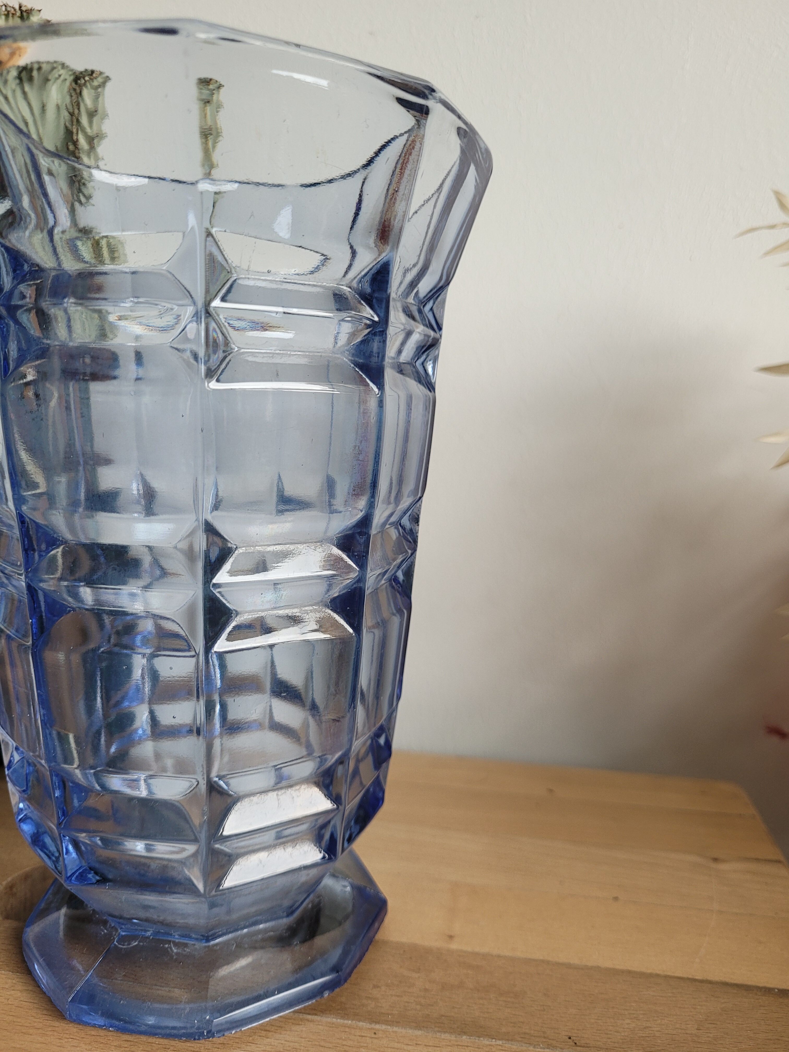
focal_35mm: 26
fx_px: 790
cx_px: 394
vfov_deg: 67.3
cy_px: 526
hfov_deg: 53.1
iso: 125
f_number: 1.8
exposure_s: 1/100
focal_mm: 5.4
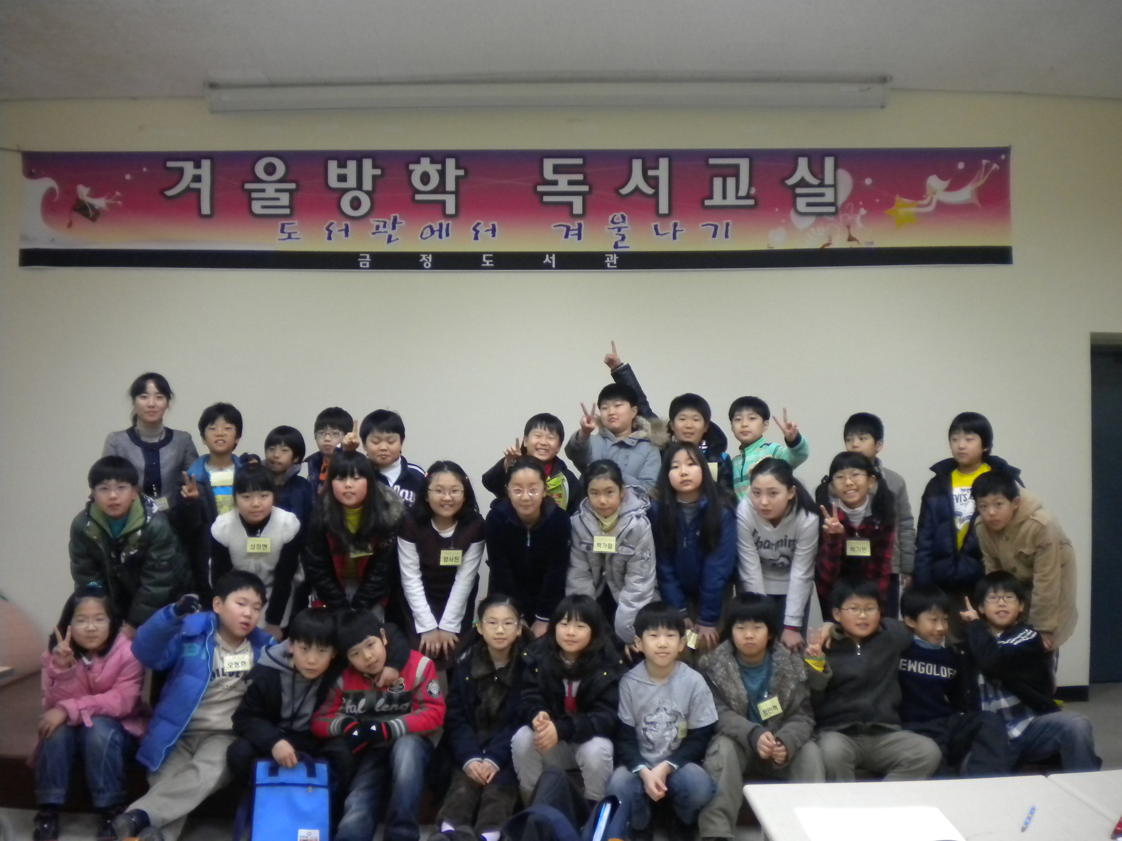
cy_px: 420
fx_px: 1134
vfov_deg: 40.7
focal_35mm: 35
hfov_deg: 52.6
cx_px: 561
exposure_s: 1/66.1
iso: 403
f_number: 3.1
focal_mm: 6.3
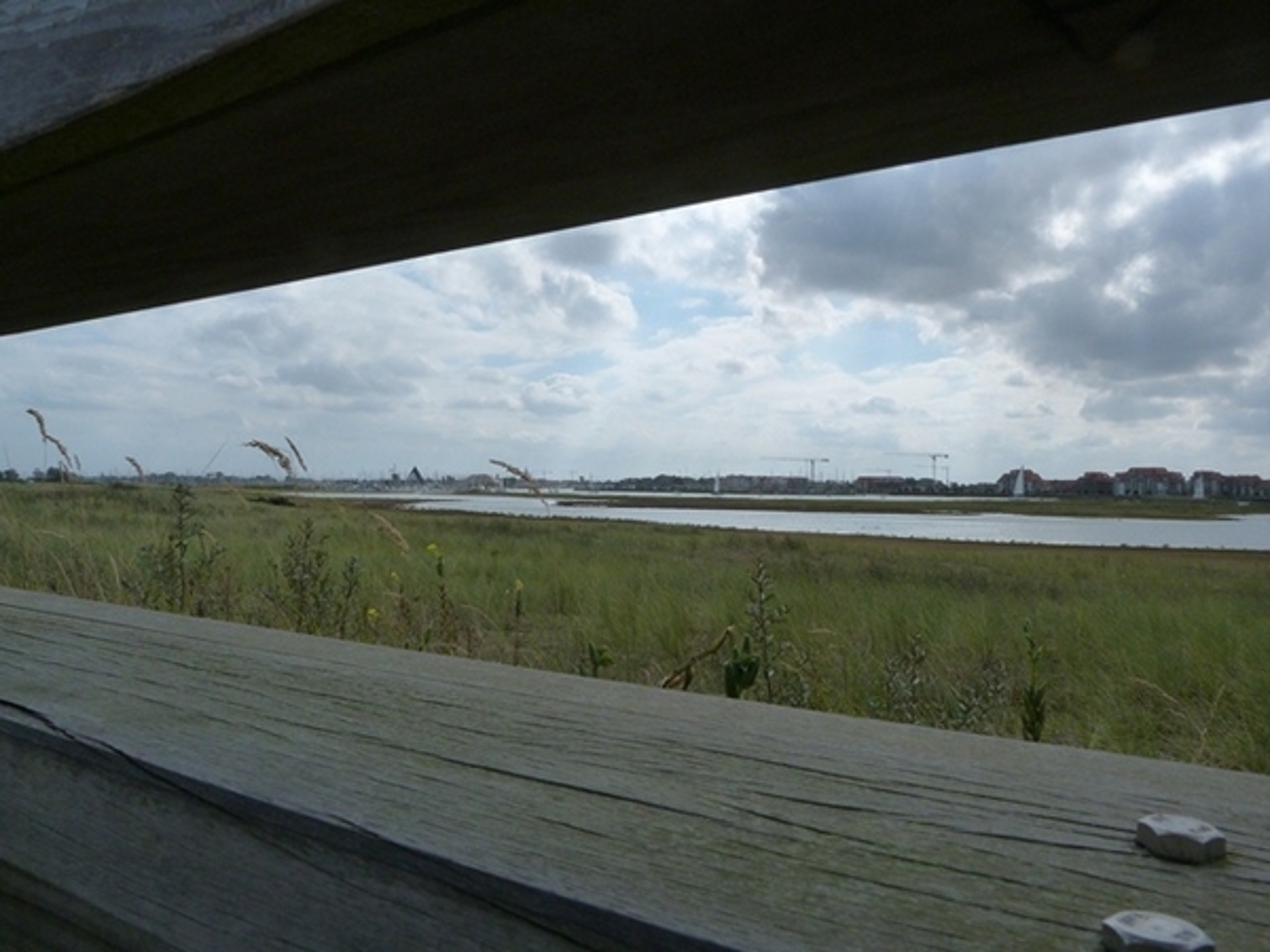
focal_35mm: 25
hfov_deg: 69.4
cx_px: 635
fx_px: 917
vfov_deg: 54.9
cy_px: 476
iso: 125
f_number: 5.6
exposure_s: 1/640
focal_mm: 4.5
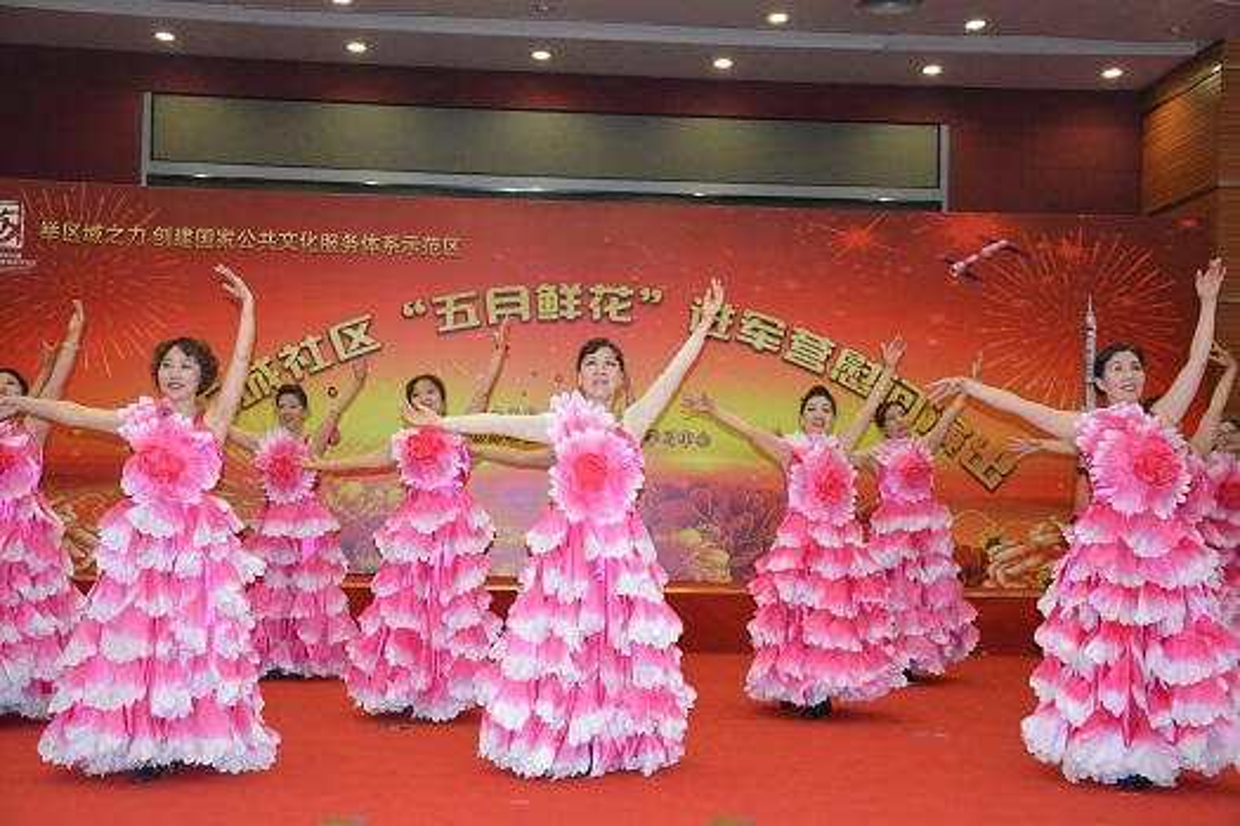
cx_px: 620
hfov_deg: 43.6
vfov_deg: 29.9
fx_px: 1550
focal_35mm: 45
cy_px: 413
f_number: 4.2
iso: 2500
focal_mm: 30
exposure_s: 1/60
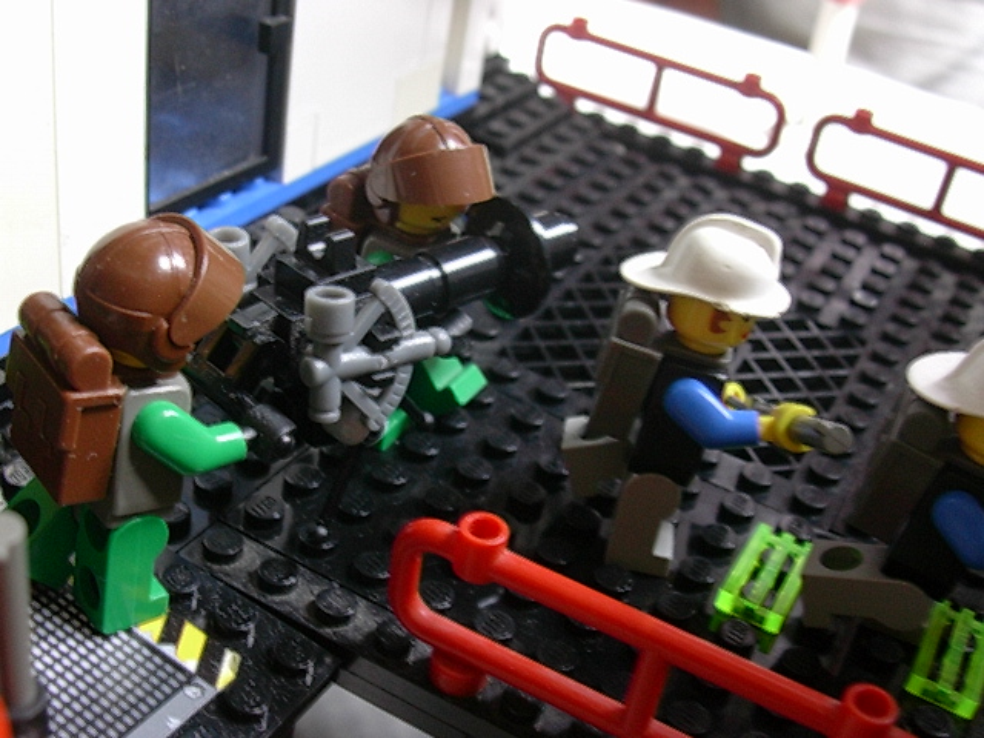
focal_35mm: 45
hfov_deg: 42.1
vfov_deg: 32.2
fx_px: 1279
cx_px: 492
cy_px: 369
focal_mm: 6.7
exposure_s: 1/9.5
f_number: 2.9
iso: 70
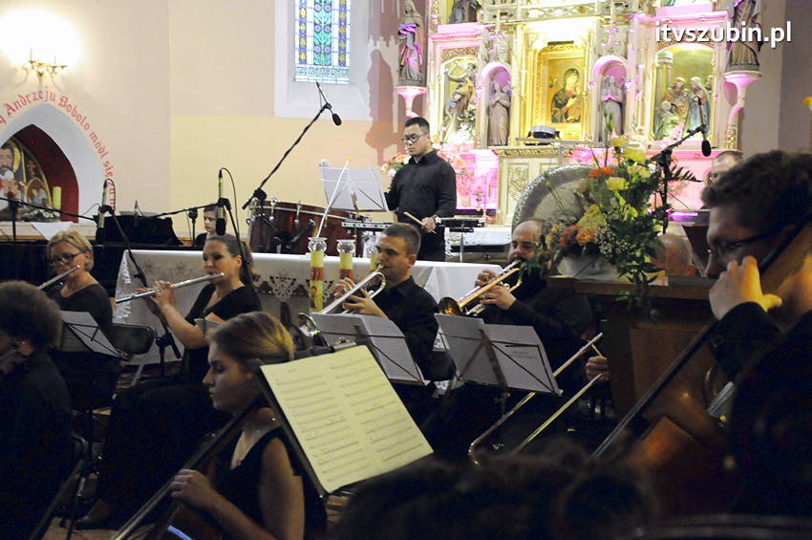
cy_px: 270
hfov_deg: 41.1
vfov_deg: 28.0
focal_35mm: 48
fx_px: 1082
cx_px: 406
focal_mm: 32
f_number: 4.5
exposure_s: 1/80
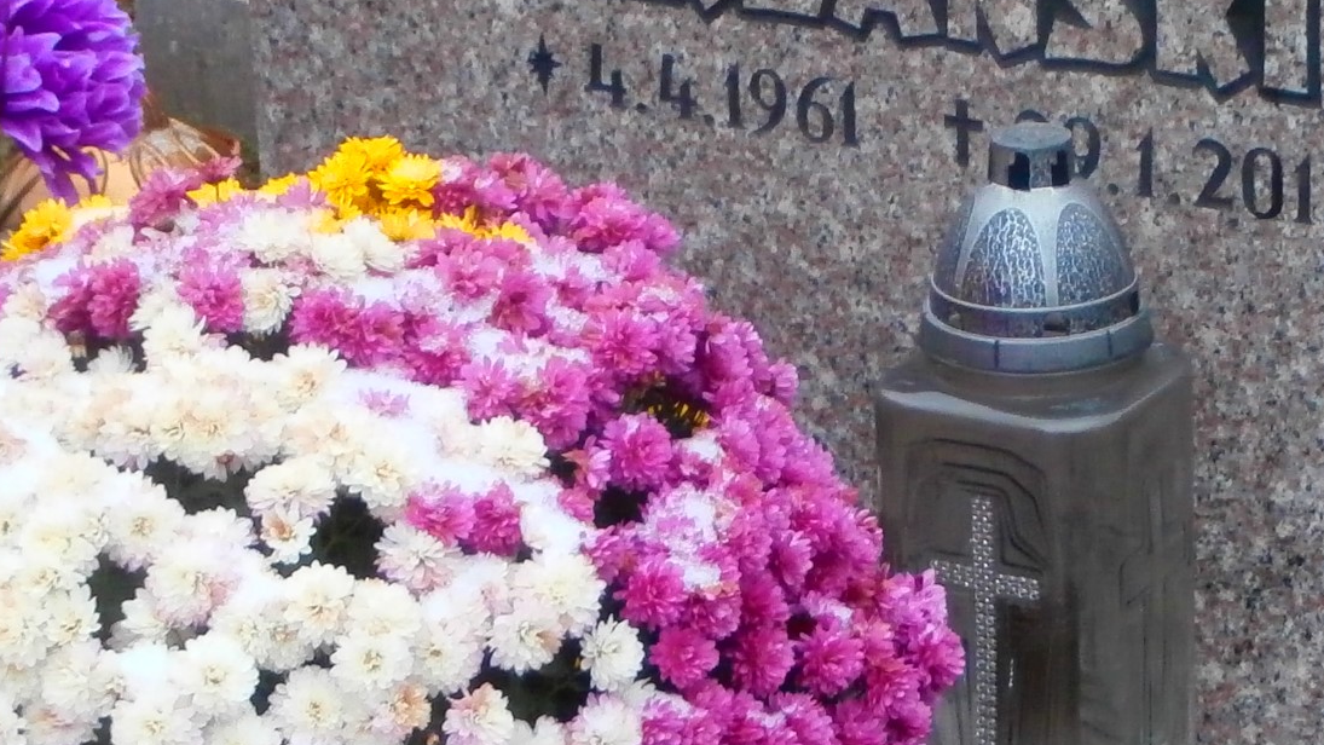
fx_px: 4915
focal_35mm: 140
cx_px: 889
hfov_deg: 15.3
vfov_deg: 8.7
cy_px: 249
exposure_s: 1/80
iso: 200
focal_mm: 8.29
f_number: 4.2
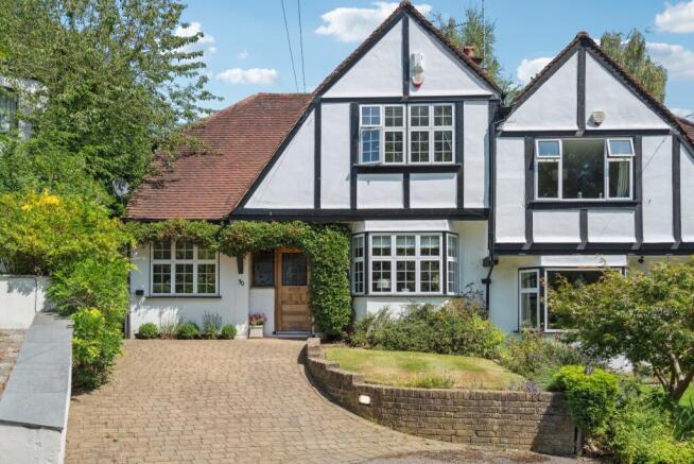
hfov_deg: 61.9
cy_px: 232
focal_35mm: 30
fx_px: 579
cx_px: 347
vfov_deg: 43.7
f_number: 6.3
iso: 640
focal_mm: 30
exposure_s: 1/1600
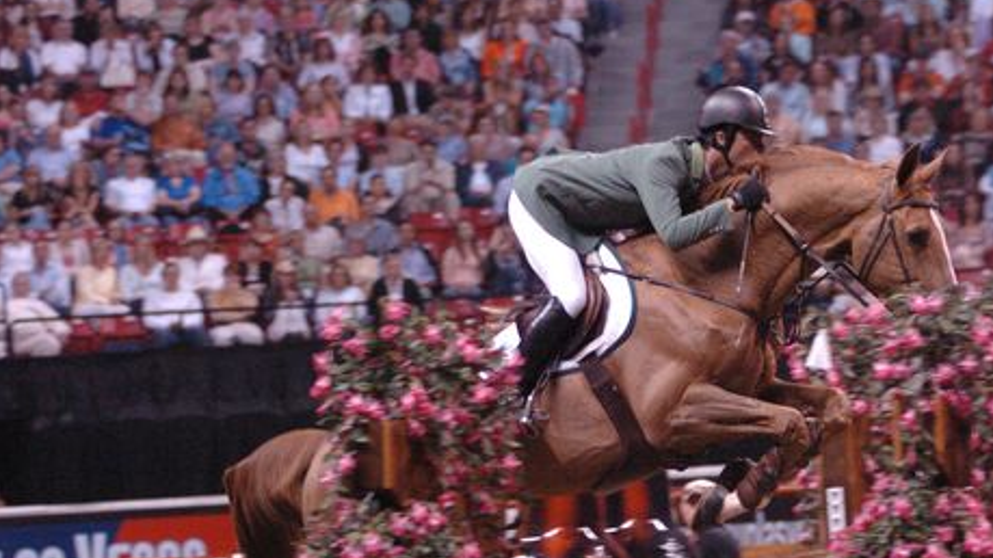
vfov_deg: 5.8
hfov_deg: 10.4
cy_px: 394
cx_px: 653
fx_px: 5469
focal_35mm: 208
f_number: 3.2
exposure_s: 1/250
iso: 1600
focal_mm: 95
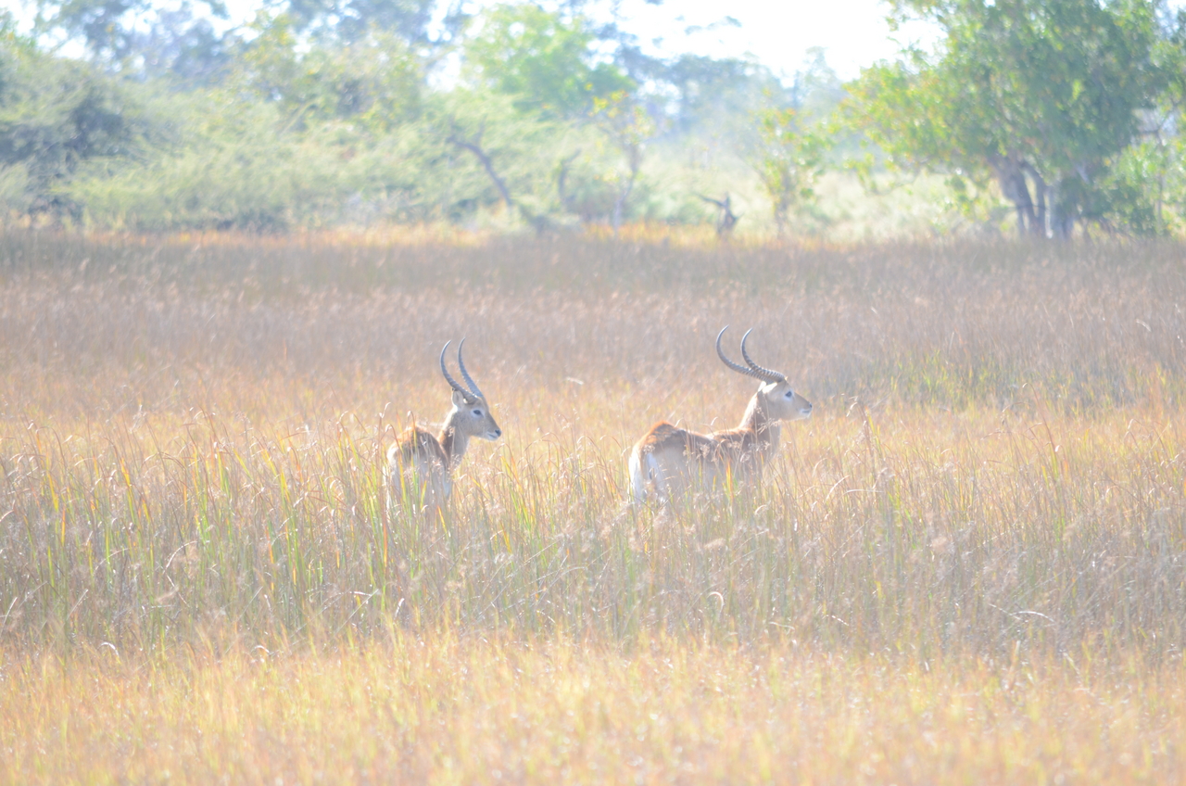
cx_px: 593
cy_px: 393
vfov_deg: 3.0
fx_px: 14795
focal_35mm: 450
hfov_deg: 4.6
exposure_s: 1/250
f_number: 5.6
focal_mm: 300
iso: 400
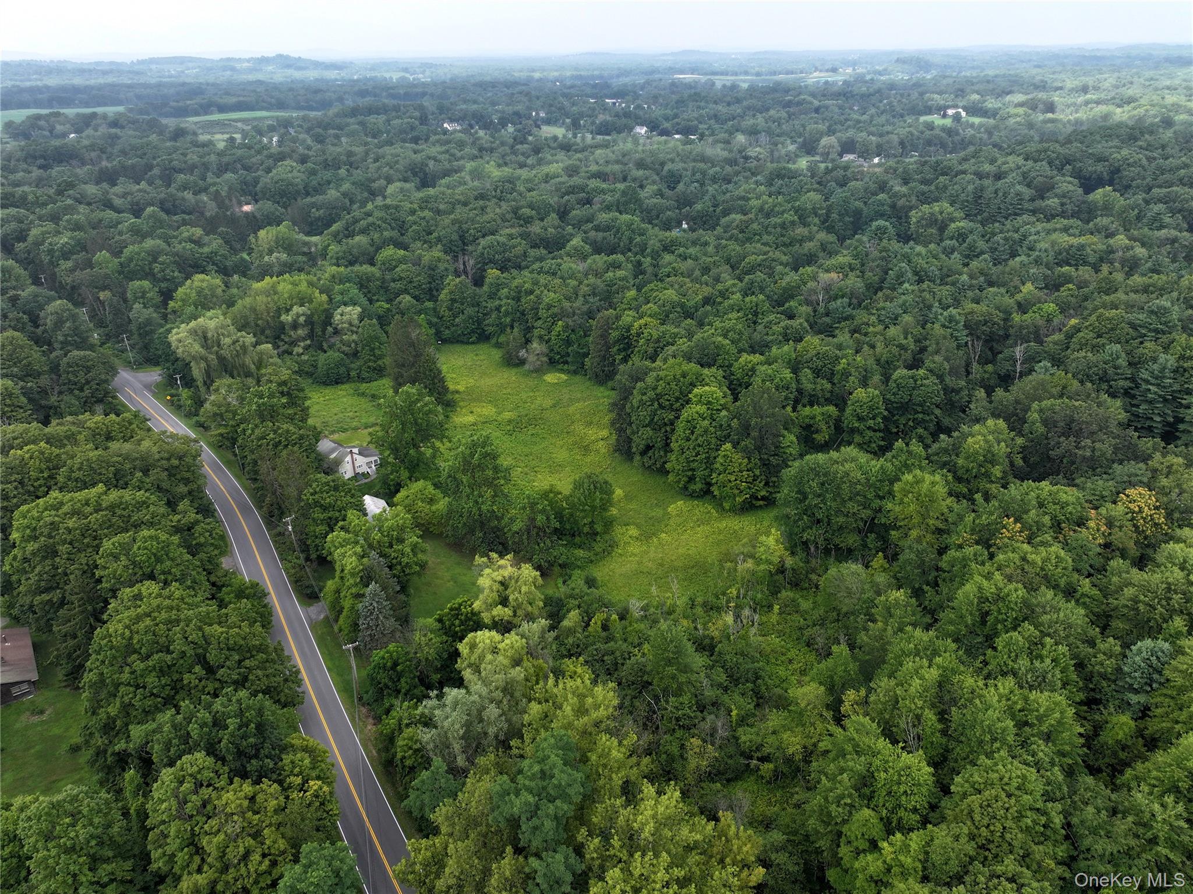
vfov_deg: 56.8
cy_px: 447
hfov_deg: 71.6
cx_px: 596
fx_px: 827
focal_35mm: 24
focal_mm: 12.29
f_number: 2.8
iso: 120
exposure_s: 1/1000
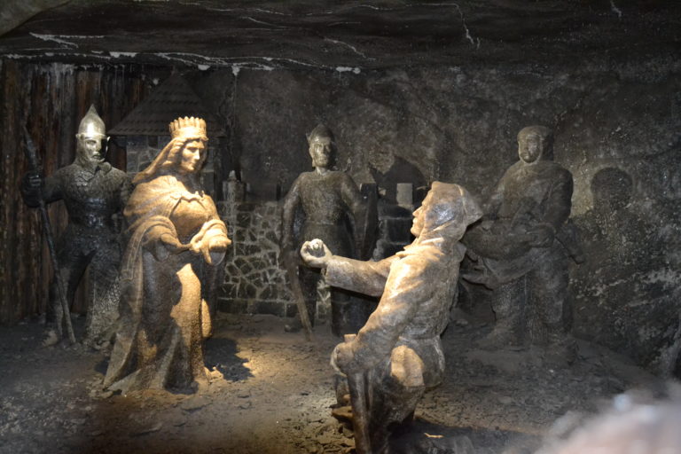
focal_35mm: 30
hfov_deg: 61.9
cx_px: 340
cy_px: 227
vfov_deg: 43.6
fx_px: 567
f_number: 3.5
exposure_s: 1/60
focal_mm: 20
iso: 3200
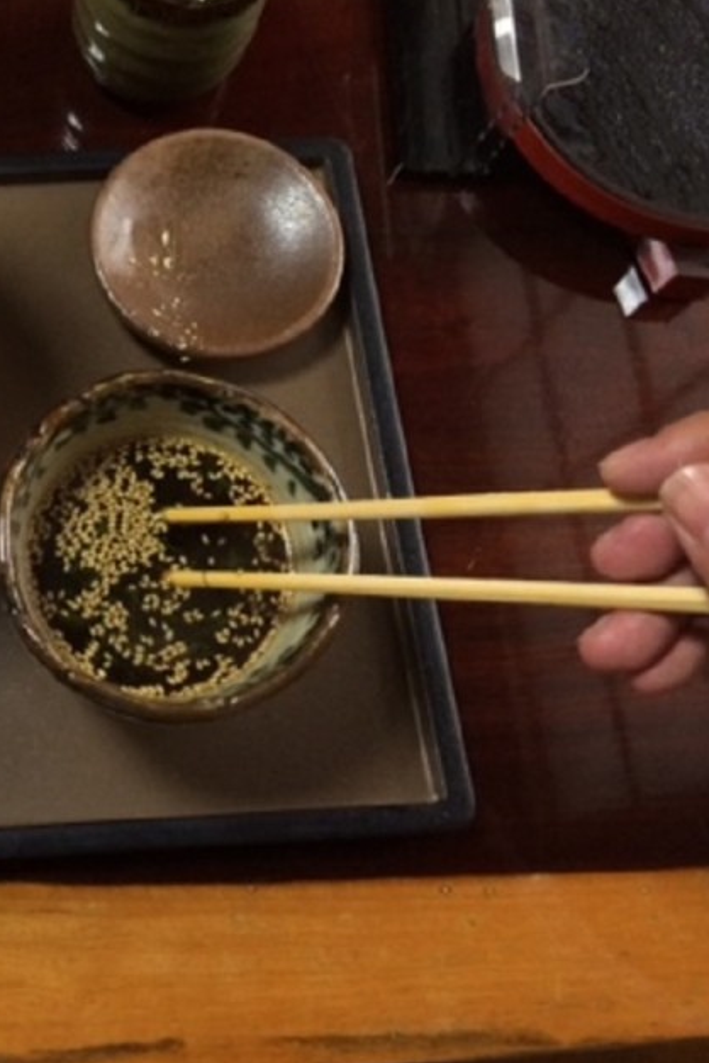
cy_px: 445
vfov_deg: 38.8
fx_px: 1505
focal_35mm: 51
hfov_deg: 24.4
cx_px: -102
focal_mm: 4.12
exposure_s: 1/30
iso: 200
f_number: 2.2
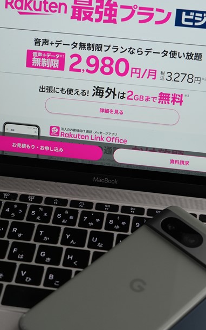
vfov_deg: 26.1
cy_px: 138
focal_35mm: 79
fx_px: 709
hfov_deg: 16.5
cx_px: 95
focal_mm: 37
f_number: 5
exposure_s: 1/40
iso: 800
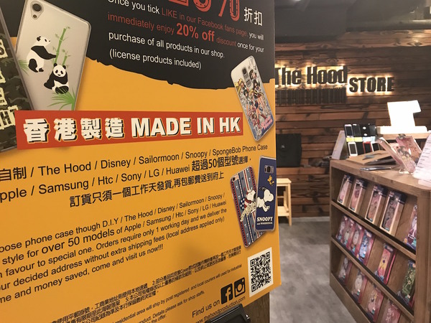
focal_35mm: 28
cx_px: 216
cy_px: 162
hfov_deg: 63.4
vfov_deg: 49.7
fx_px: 349
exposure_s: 1/17
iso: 80
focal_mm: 3.99
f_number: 1.8
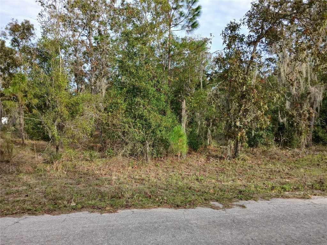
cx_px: 164
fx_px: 246
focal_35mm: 26
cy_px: 122
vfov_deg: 53.1
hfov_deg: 67.3
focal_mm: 3.98
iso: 20
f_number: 1.8
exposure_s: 1/132
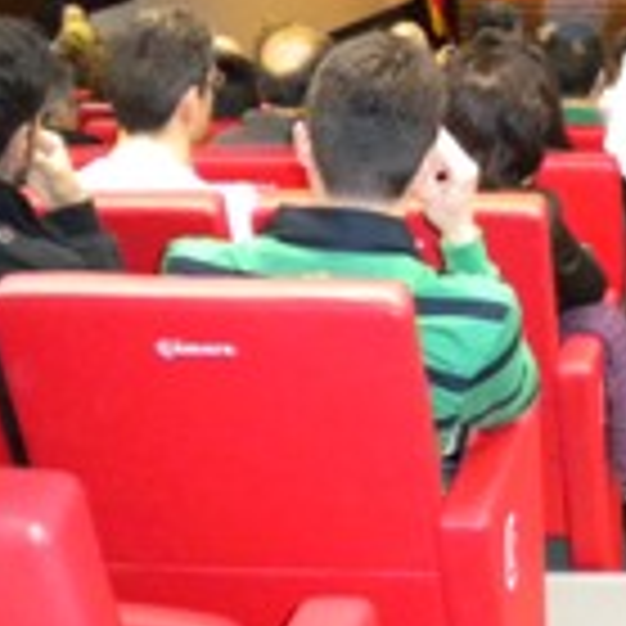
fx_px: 1821
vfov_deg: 19.4
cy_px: 198
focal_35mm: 89
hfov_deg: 18.3
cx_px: 802
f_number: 3.1
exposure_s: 1/30
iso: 566
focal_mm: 6.3
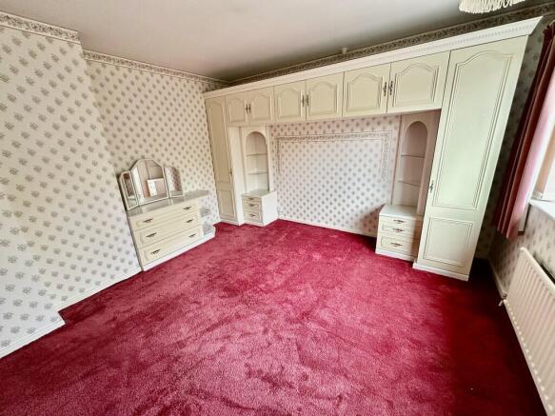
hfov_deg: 102.1
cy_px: 208
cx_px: 278
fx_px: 224
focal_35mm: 14
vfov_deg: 85.7
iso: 160
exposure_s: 1/99
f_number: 2.2
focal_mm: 2.22
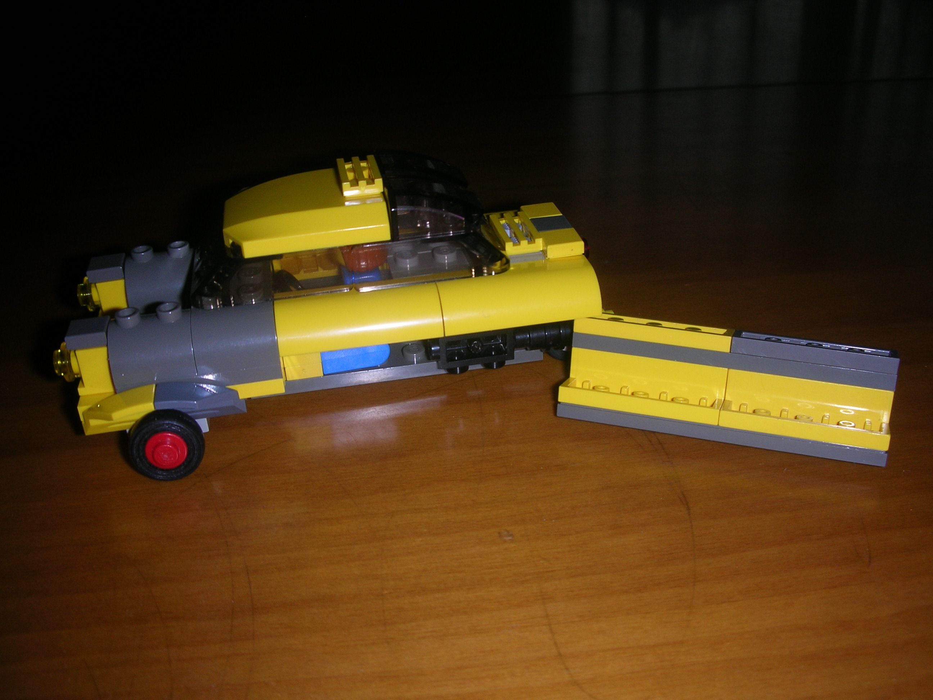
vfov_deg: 40.7
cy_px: 350
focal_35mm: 35
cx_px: 466
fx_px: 943
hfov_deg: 52.6
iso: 50
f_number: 8.5
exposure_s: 1/60.1
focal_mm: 5.8
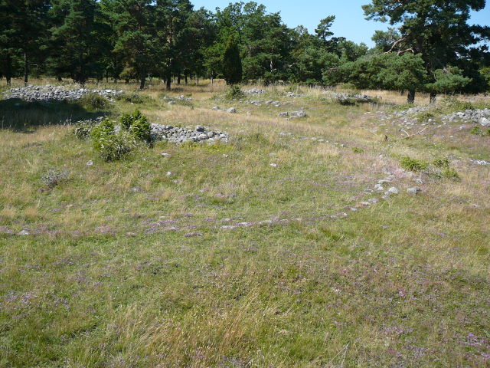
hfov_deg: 52.6
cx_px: 245
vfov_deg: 40.7
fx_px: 495
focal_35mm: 35
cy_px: 184
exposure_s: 1/800
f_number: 2.8
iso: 80
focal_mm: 5.2
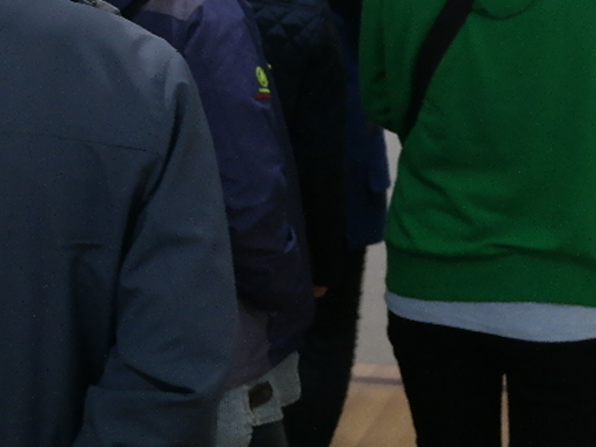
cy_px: -103
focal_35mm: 115
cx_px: 542
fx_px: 1981
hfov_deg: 16.9
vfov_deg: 12.6
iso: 800
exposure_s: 1/40
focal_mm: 20
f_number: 3.5
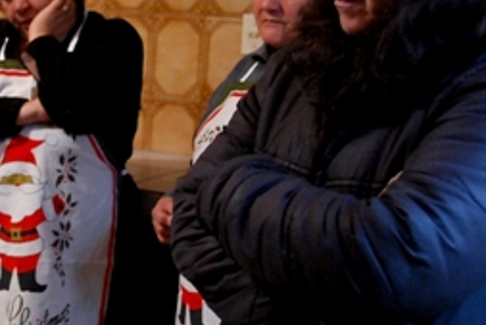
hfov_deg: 27.7
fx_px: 959
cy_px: 106
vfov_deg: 19.1
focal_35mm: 71
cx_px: 75
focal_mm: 20
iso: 800
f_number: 2.8
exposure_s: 1/15
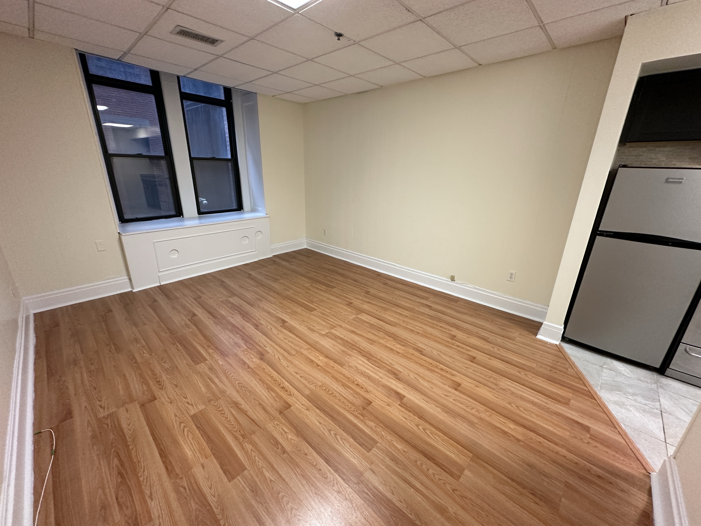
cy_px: 263
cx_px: 350
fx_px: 284
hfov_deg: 102.1
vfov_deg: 85.7
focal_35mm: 14
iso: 250
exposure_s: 1/60
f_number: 2.2
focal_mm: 2.22
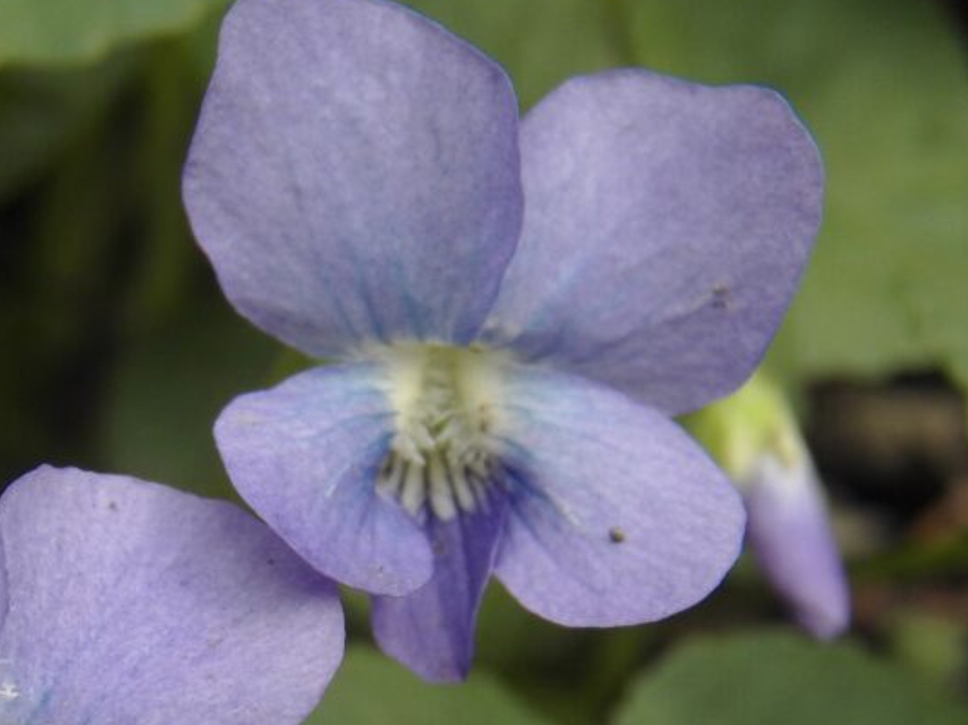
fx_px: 4556
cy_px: 584
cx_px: 208
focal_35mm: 163
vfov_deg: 9.1
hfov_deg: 12.1
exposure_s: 1/250
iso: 125
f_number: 4
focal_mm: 15.2
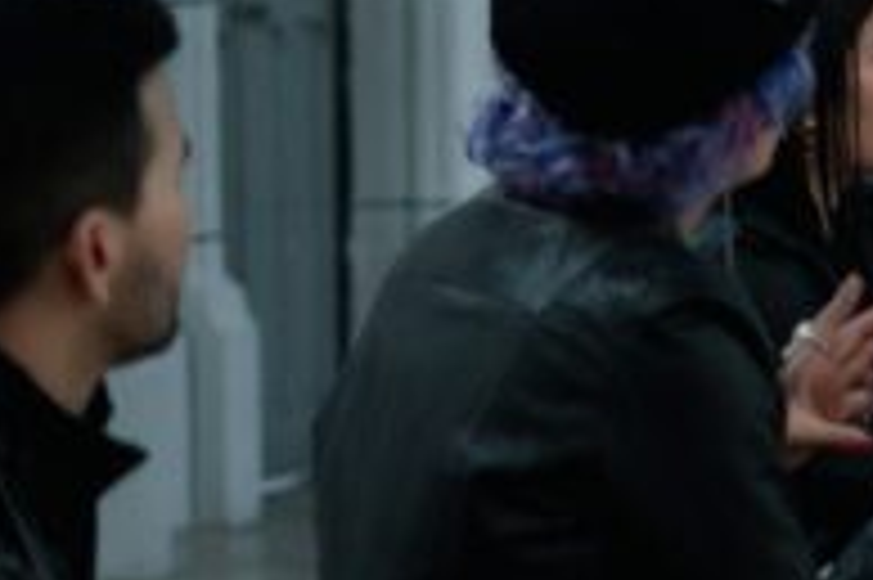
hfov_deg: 5.1
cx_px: 2052
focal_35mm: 396
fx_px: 9595
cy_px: 218
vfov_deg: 3.5
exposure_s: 1/640
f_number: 1.8
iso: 800
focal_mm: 50
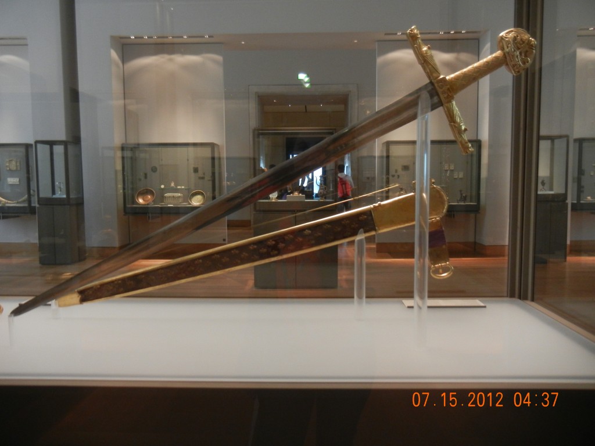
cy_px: 223
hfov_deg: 60.0
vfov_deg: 46.8
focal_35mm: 30
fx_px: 516
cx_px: 298
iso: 400
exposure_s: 1/24.1
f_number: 3.5
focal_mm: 5.4
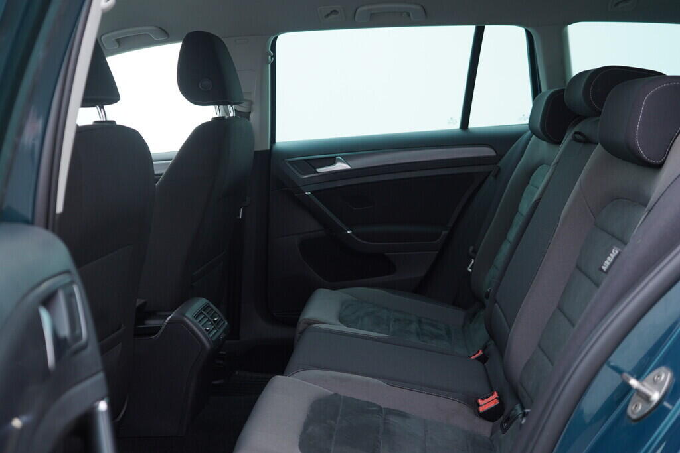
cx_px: 340
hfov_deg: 53.1
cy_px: 226
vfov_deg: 36.9
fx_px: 680
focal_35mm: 36
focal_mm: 24
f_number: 2.8
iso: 160
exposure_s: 1/40
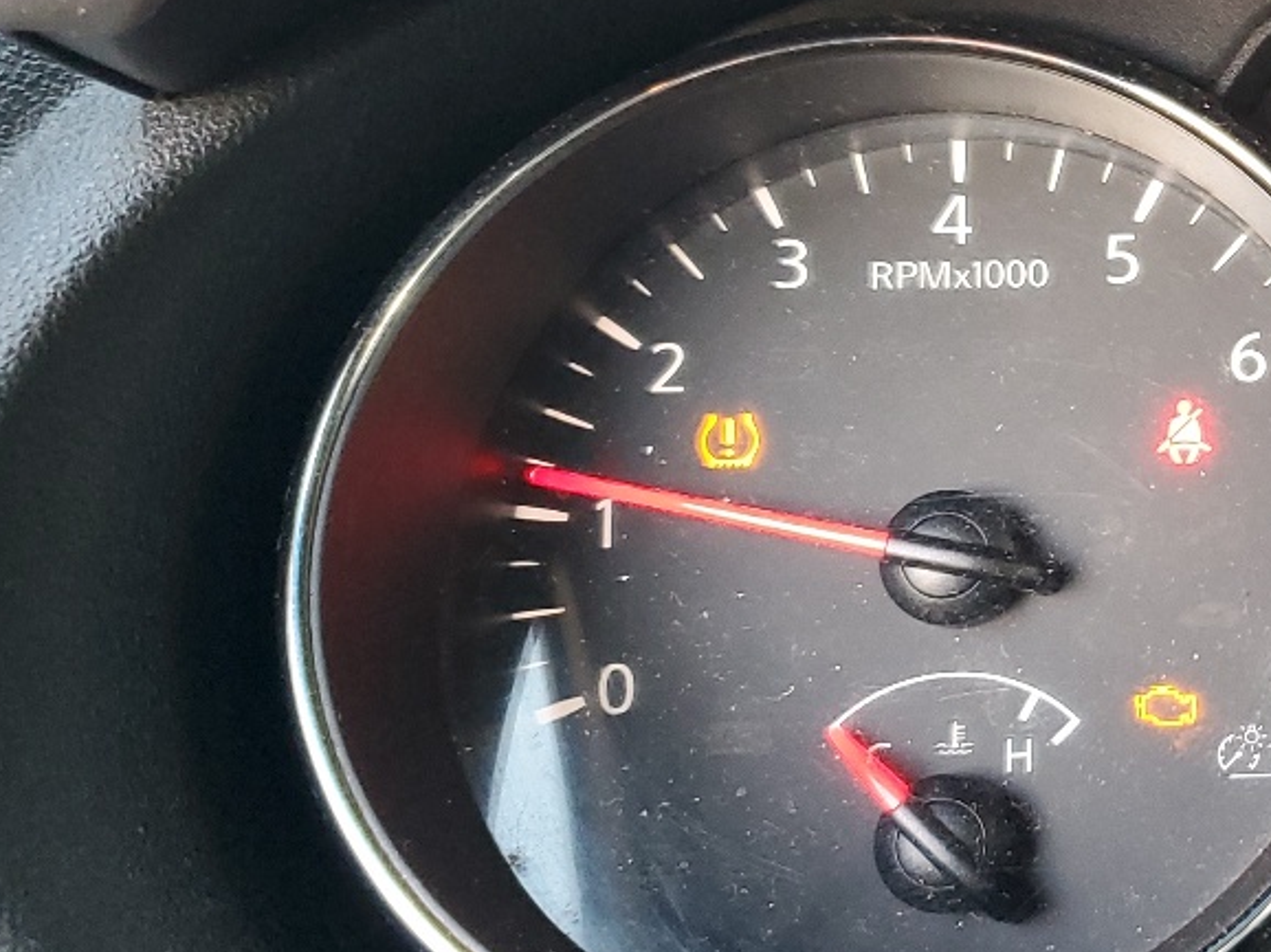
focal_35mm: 72
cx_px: 1654
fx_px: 2643
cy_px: 429
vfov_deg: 20.4
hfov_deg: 23.8
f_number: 1.5
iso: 125
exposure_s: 1/60.2
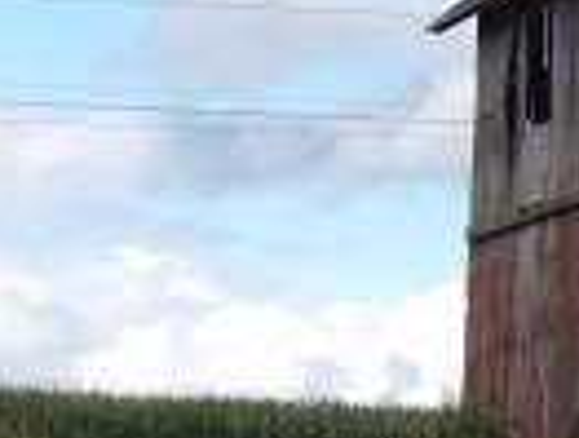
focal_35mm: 224
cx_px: 1255
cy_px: 226
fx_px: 3757
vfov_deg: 6.7
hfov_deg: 8.3
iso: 100
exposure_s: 1/488
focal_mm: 8.2
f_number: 3.8
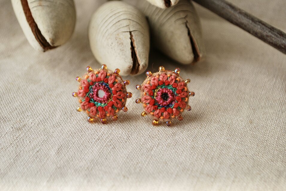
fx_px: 525
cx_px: 143
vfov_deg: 20.7
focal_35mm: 66
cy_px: 96
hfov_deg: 30.5
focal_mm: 44
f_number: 5.3
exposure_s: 1/60
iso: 200
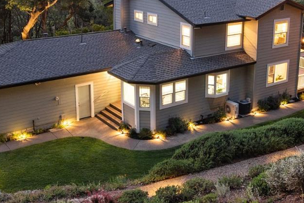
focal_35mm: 50
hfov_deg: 39.5
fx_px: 422
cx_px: 178
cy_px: 58
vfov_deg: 26.7
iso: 400
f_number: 9
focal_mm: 21
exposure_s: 2.5
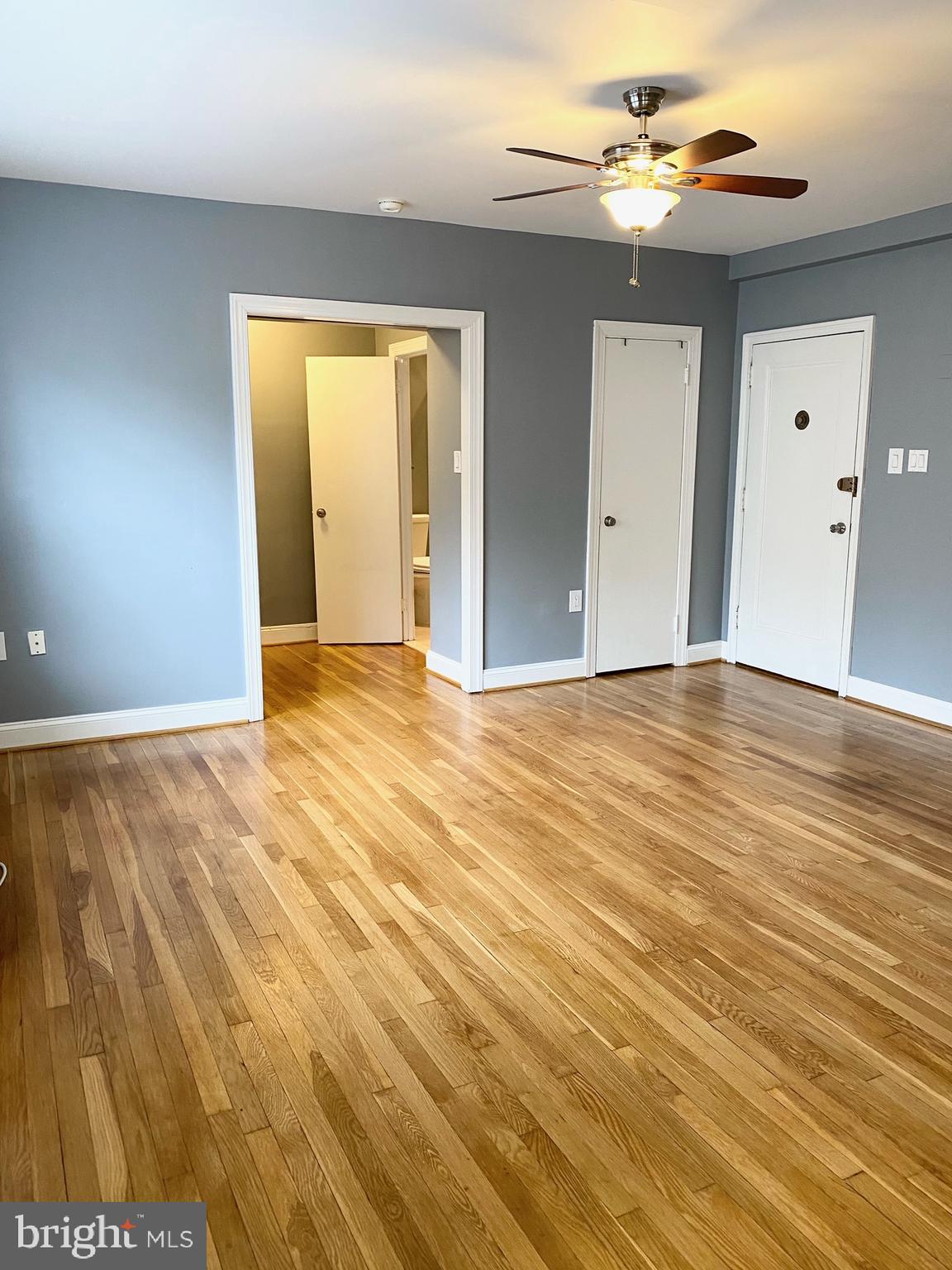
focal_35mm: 26
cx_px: 476
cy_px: 635
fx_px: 953
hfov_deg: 53.1
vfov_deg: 67.3
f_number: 1.8
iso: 125
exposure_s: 1/60
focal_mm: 4.25
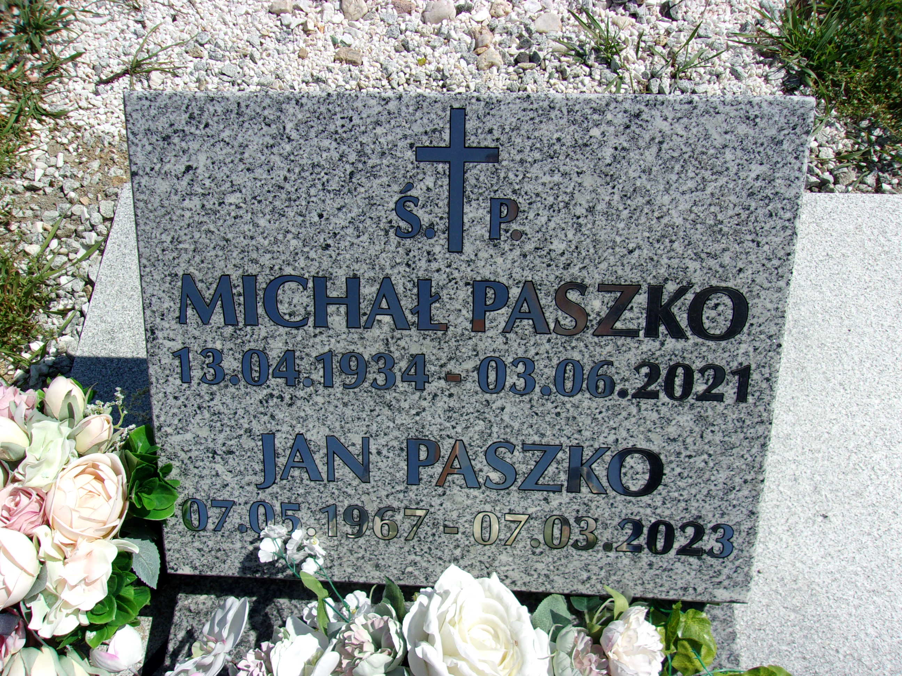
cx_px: 451
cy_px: 338
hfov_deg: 65.3
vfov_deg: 51.4
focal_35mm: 27
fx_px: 704
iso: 80
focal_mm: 4.9
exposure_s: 1/160
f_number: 10.4
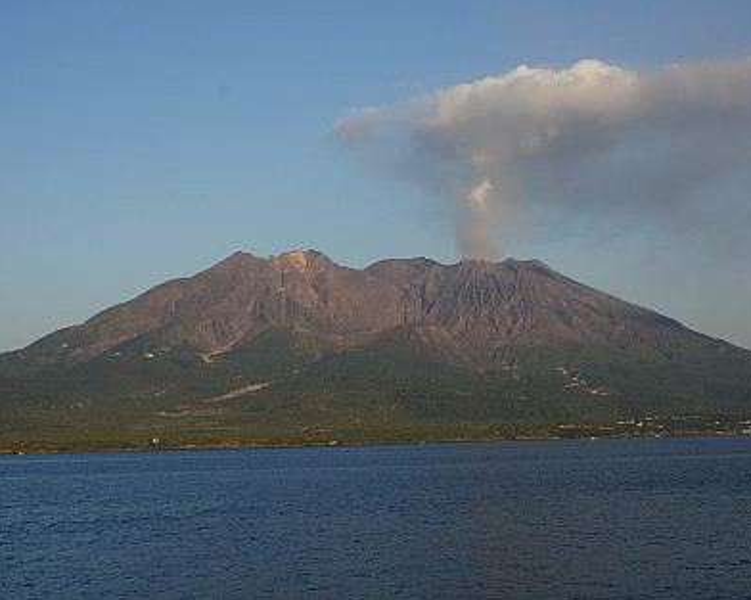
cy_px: 299
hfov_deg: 30.5
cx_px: 395
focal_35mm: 62
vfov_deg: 24.6
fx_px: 1377
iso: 250
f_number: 13
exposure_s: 1/250
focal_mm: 36
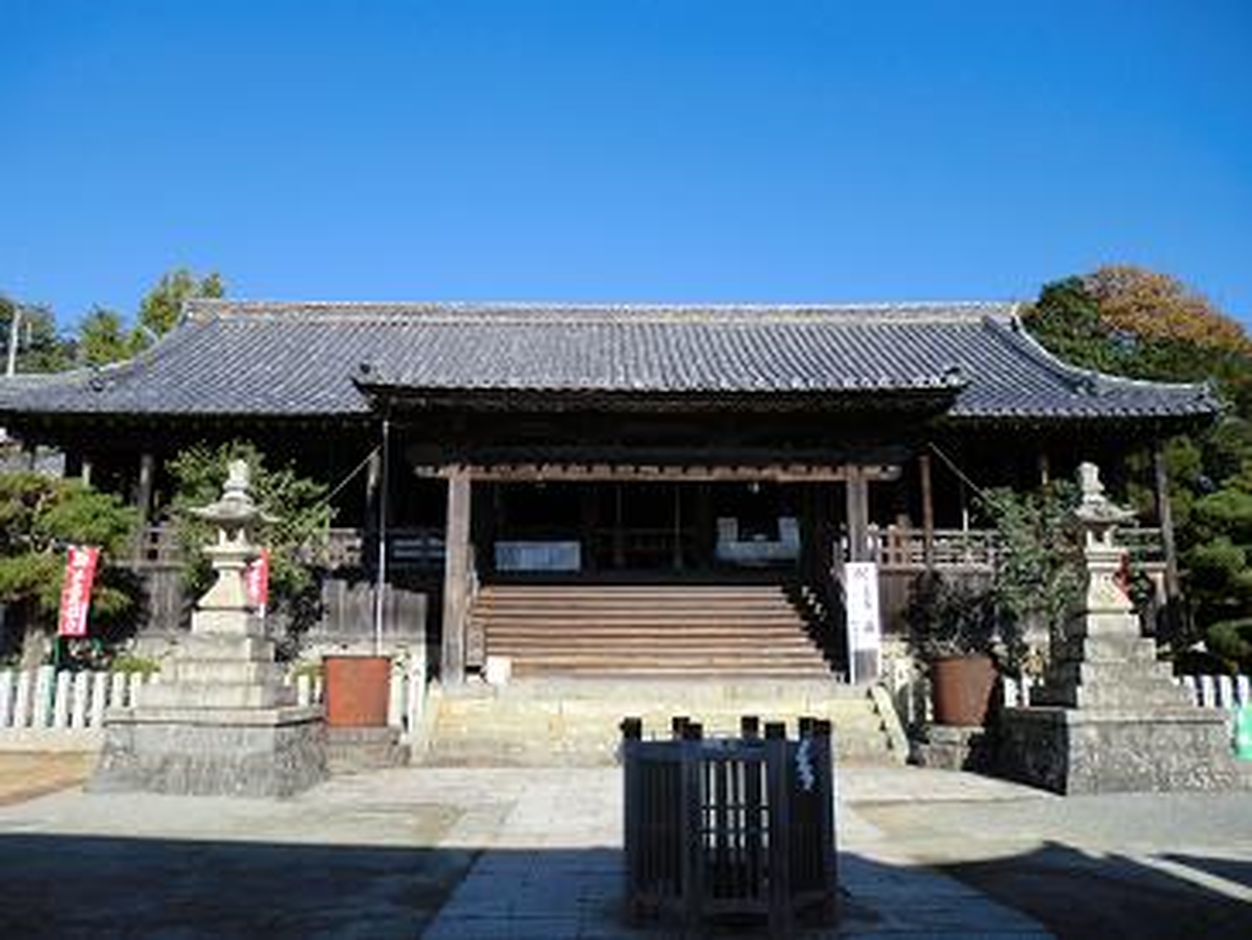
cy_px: 470
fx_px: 977
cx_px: 626
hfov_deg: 65.3
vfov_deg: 51.4
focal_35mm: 27
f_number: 3.2
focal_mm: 4.9
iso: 50
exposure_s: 1/640
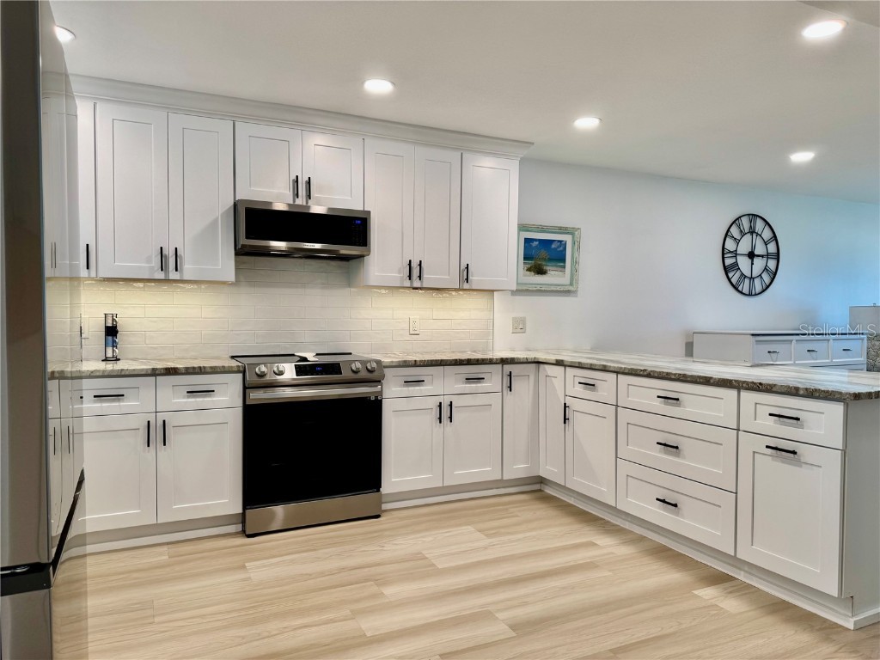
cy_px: 330
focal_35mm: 24
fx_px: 610
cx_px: 440
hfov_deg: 71.6
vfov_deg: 56.8
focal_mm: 6.76
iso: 80
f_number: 1.78
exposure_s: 1/120
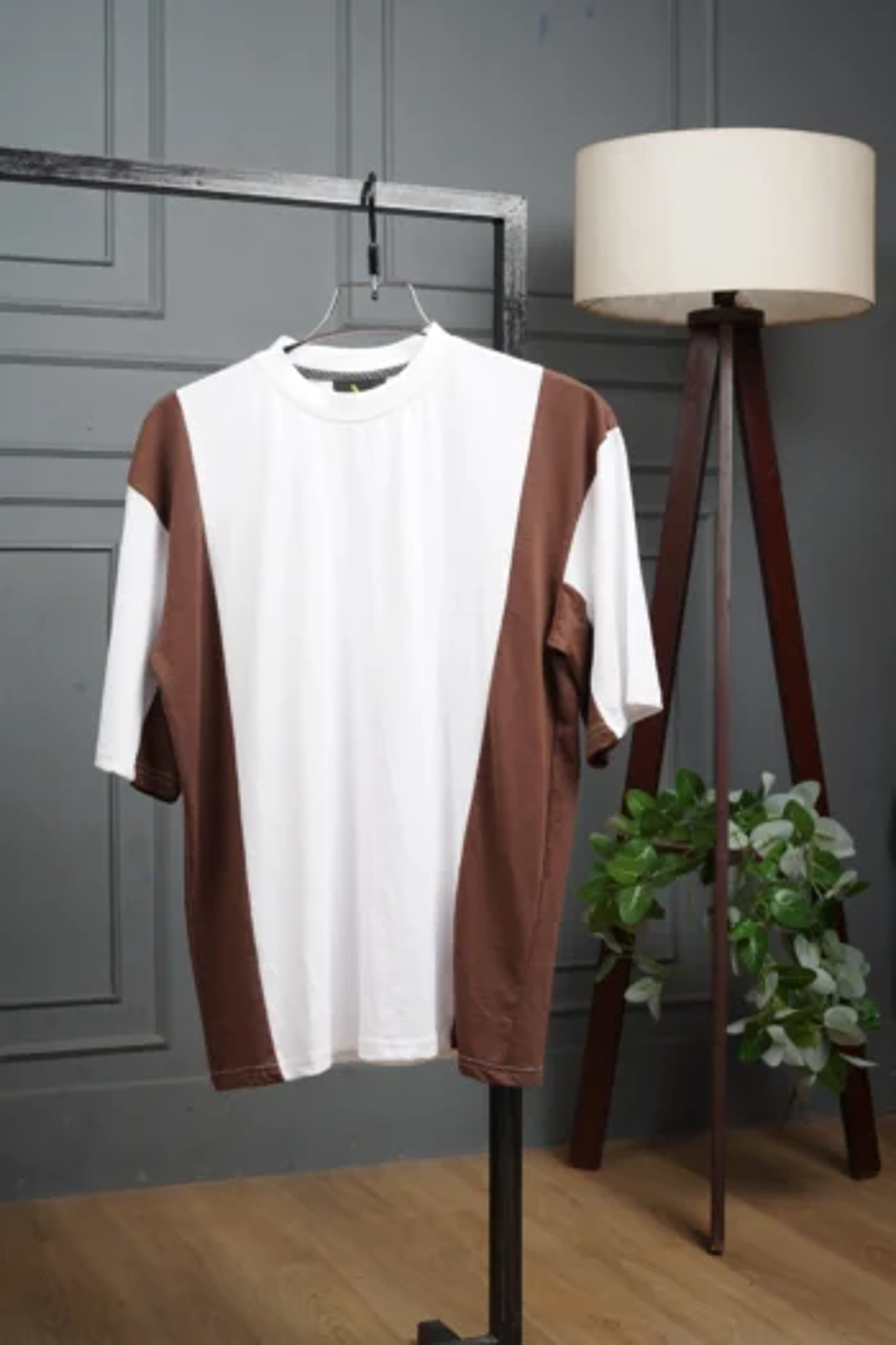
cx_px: 448
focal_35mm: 50
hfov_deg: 27.0
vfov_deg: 39.6
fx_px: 1867
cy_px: 672
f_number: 5.6
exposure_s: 1/160
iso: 200
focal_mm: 50
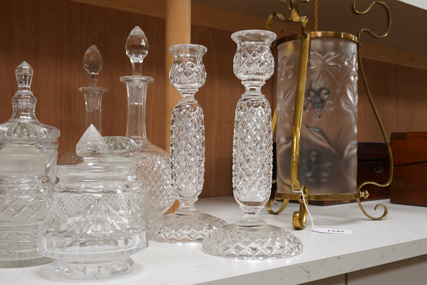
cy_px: 142
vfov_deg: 29.9
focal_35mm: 45
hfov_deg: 43.6
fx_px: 534
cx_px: 214
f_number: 13
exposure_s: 1/160
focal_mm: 30
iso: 2500
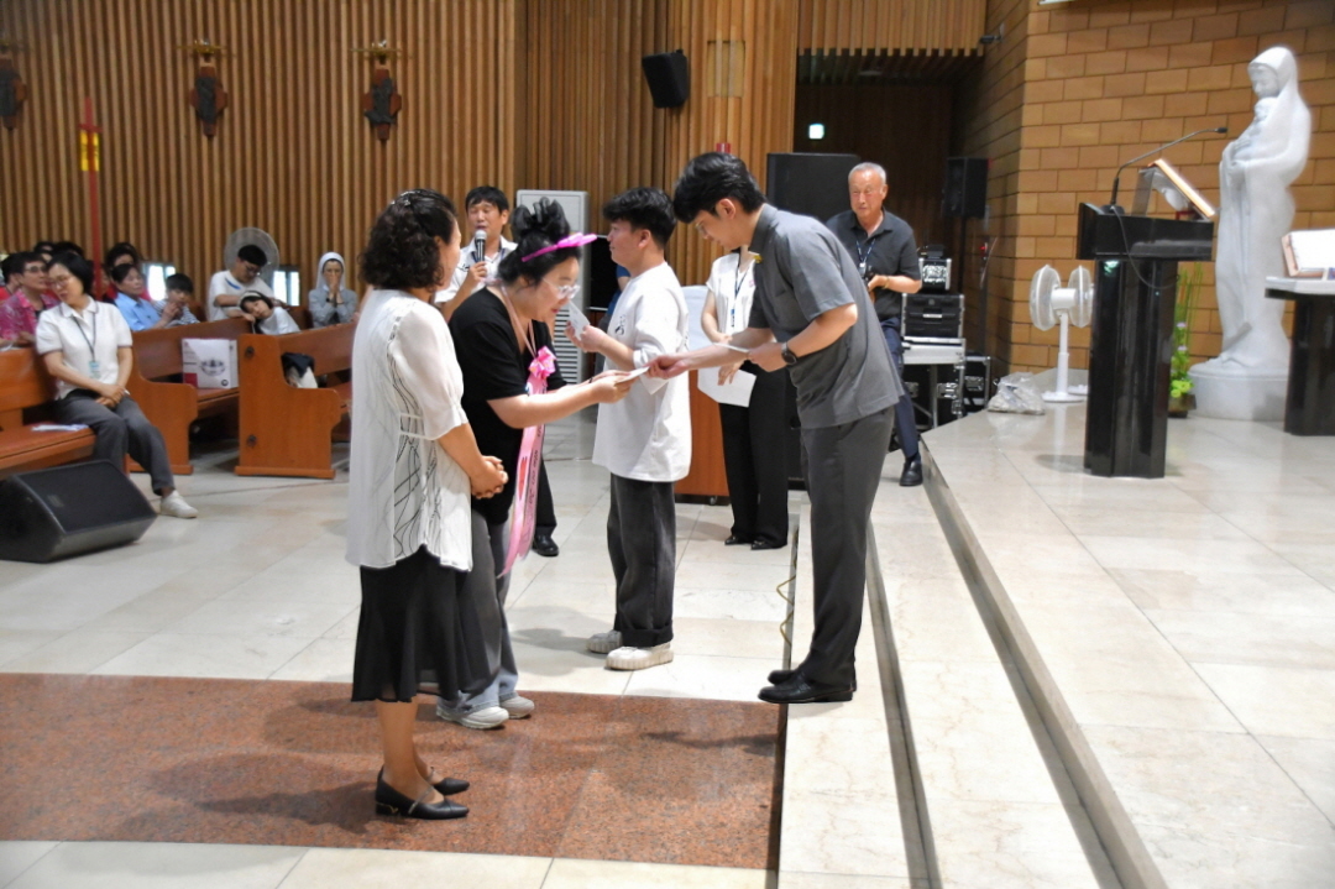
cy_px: 444
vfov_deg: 28.0
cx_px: 668
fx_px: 1779
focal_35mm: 48
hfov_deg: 41.1
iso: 2200
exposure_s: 1/125
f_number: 4.2
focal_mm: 32
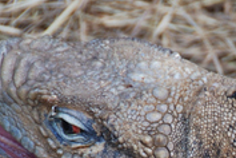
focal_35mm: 1189
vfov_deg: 1.2
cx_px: 292
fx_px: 7794
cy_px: 234
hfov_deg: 1.7
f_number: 5.6
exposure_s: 1/30
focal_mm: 200
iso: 200
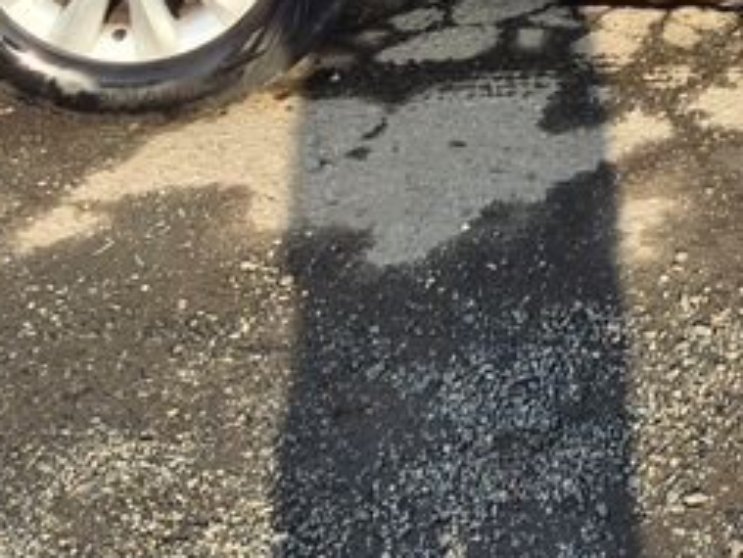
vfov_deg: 14.1
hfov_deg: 19.5
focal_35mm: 93
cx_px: 946
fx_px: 1997
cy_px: -441
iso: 25
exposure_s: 1/842
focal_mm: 5.4
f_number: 1.8
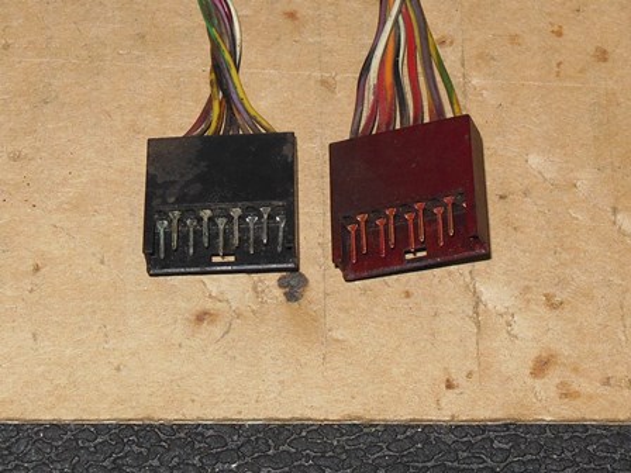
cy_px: 236
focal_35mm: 50
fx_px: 911
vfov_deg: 29.1
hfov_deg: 38.2
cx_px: 316
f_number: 7.9
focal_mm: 8.9
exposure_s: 1/60
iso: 200
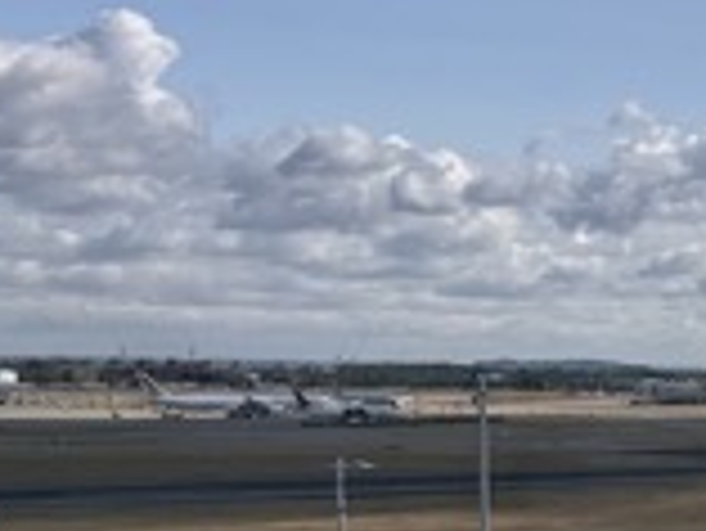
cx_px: 1381
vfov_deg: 13.9
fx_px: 2164
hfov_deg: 15.2
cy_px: 428
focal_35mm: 106
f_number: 1.6
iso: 50
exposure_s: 1/4854
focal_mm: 5.96
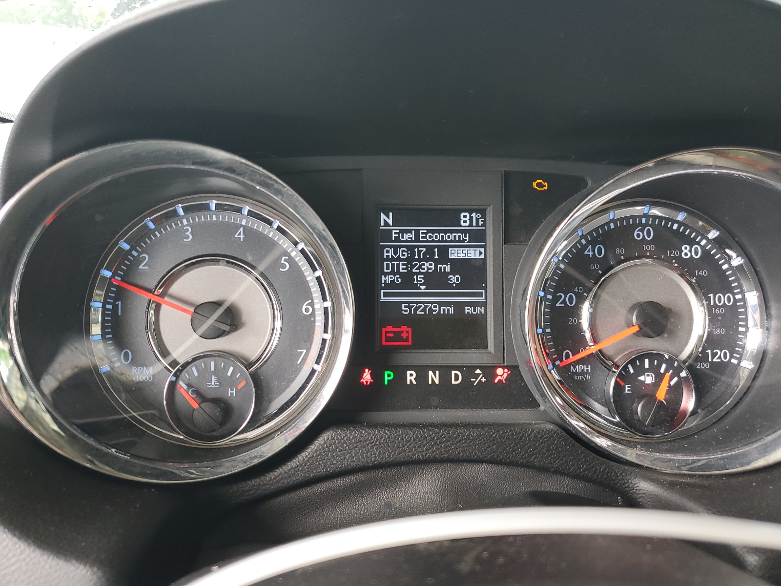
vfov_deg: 53.1
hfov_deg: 67.3
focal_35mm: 26
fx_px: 587
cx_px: 390
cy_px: 293
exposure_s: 1/60.2
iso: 67
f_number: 1.5
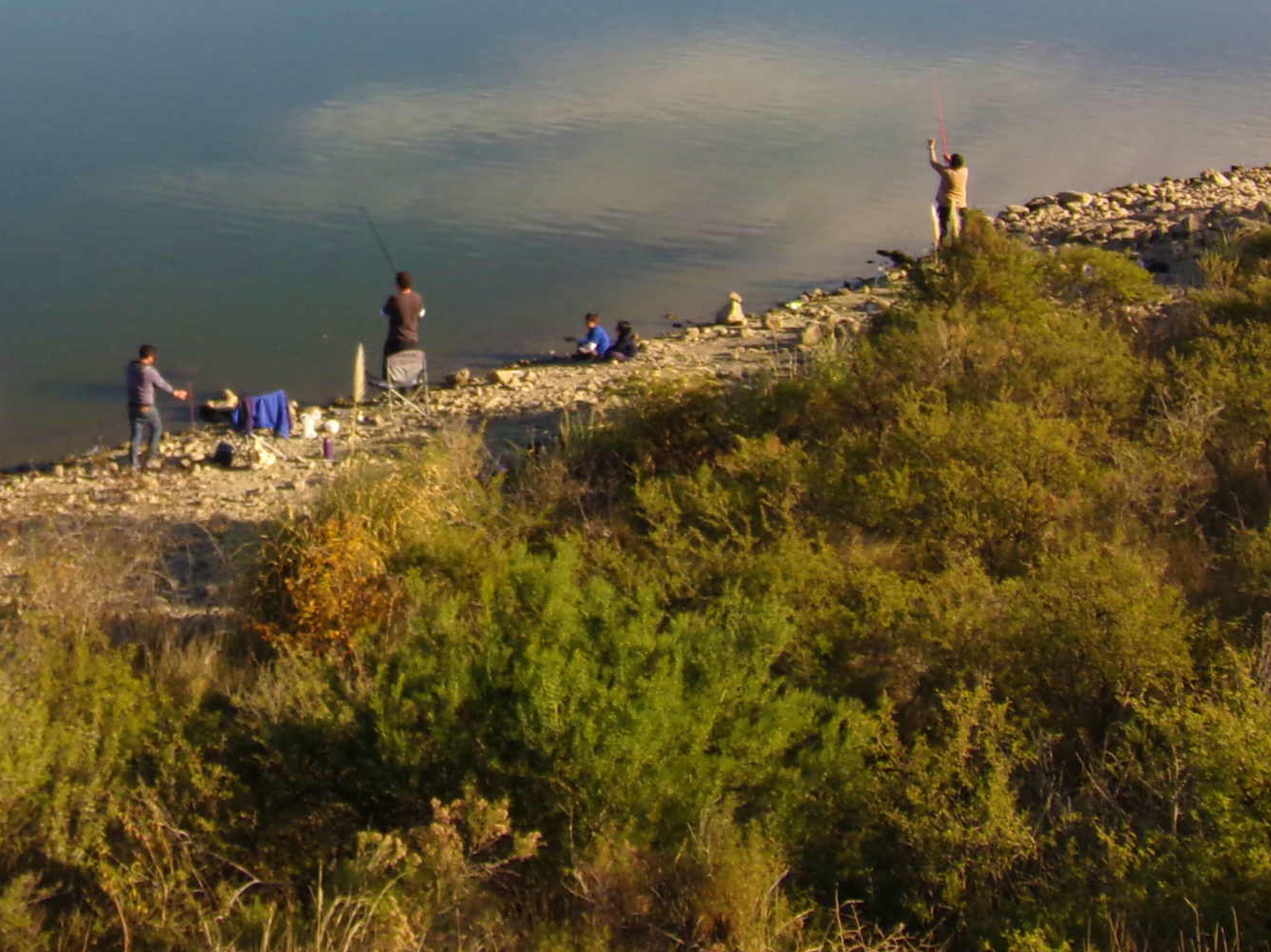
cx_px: 136
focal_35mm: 79
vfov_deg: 18.3
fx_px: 2900
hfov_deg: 24.1
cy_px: 69
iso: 100
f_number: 8.46
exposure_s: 1/140
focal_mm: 7.2
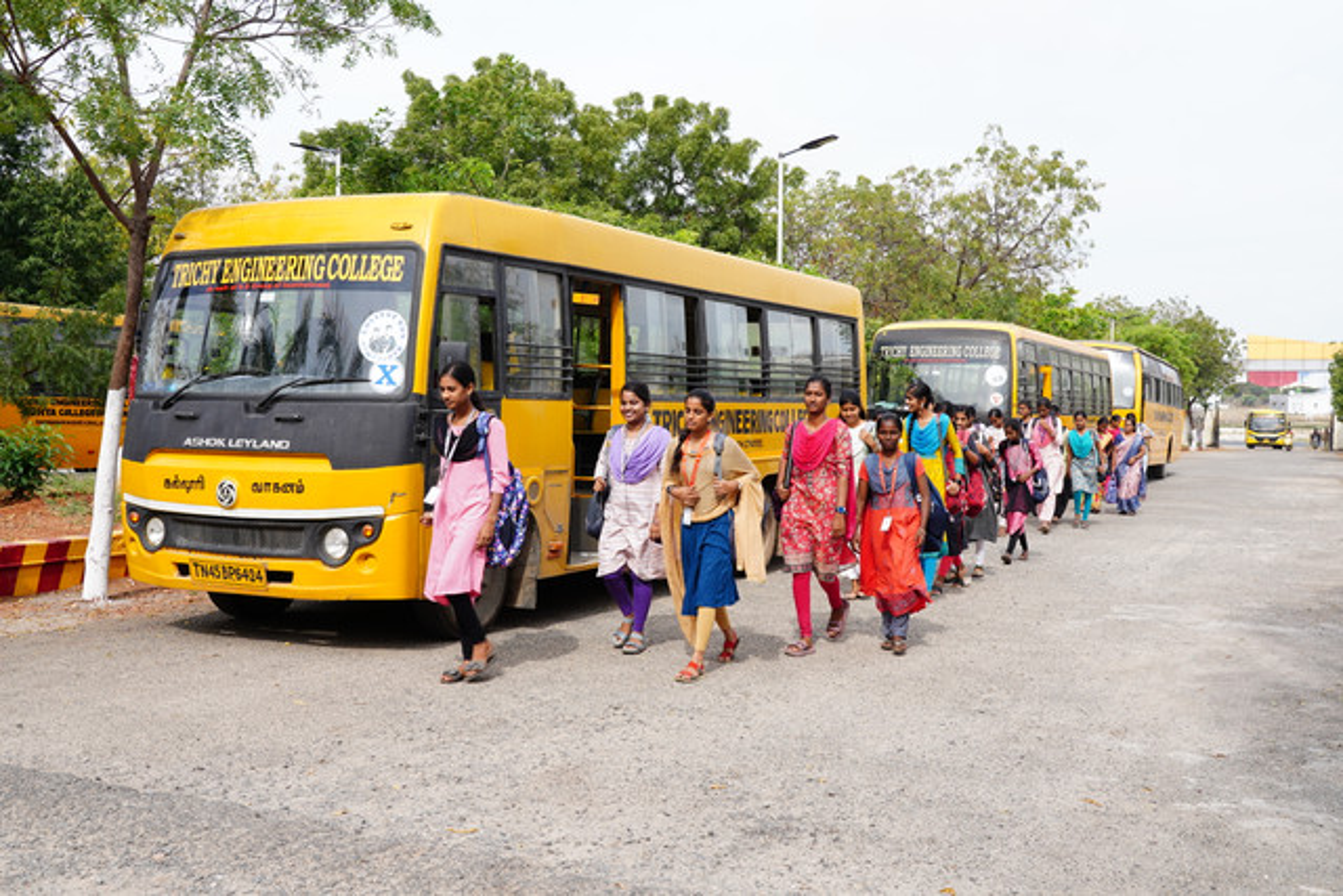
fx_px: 1306
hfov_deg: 54.4
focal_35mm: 35
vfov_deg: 37.9
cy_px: 448
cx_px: 672
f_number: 10
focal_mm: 35
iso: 200
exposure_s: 1/125
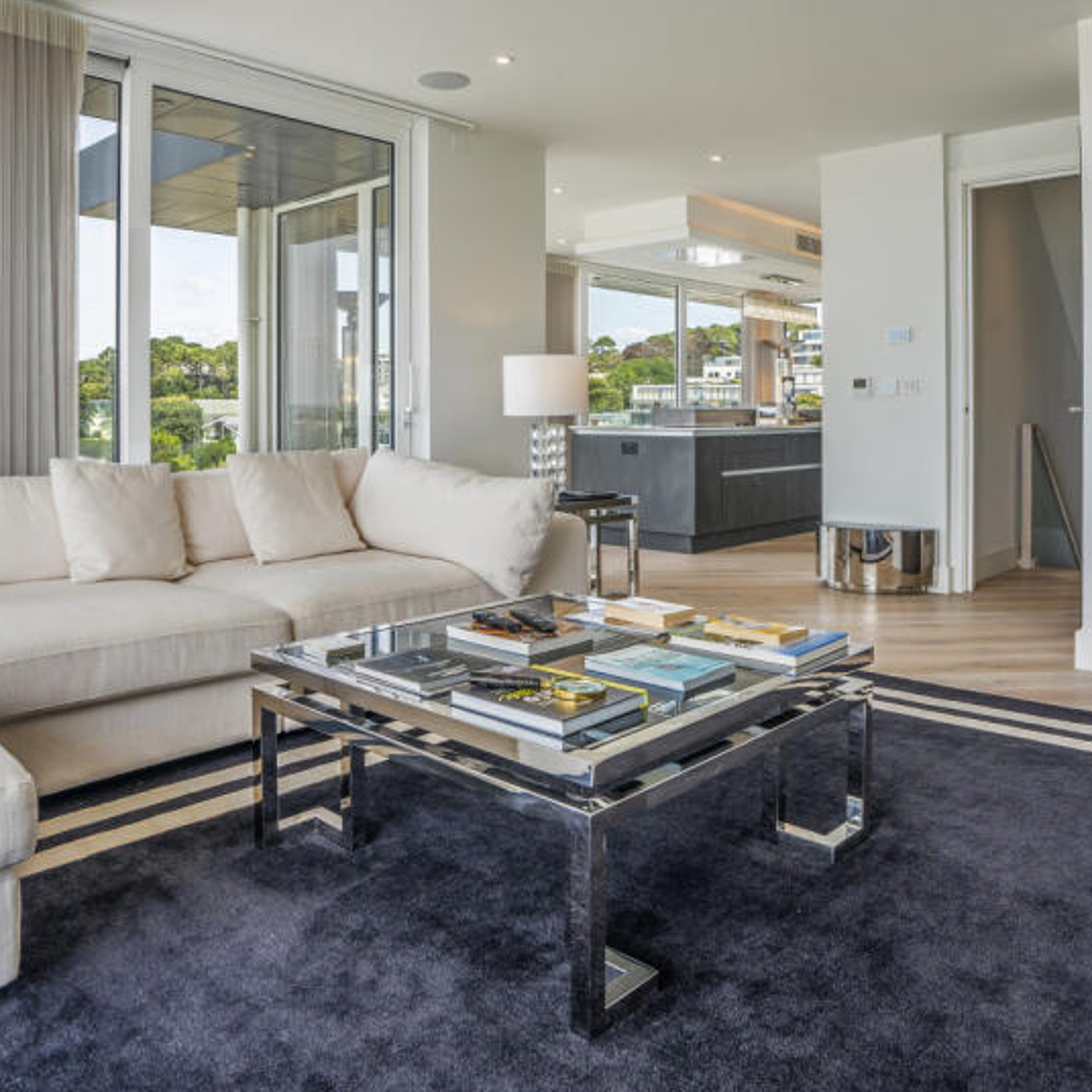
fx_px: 928
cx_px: 552
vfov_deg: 60.2
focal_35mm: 26
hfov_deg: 60.9
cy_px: 419
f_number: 10
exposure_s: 1/25
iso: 200
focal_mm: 16
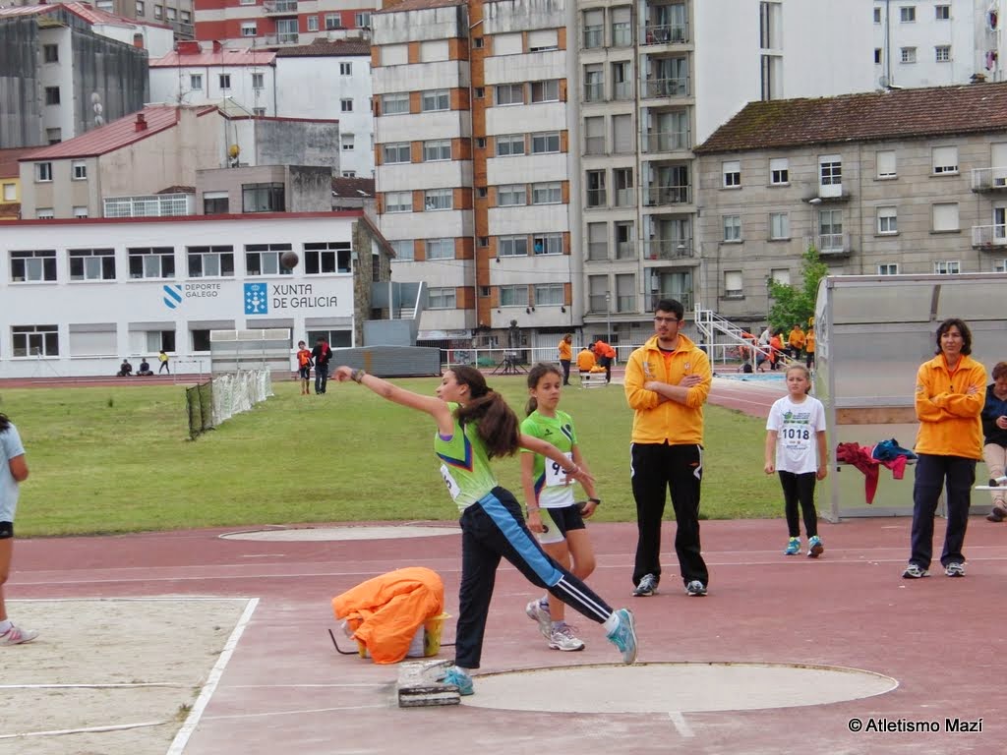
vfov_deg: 13.7
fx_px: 3142
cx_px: 504
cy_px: 378
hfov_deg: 18.2
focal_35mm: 108
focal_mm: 19.2
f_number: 4
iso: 100
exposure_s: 1/400
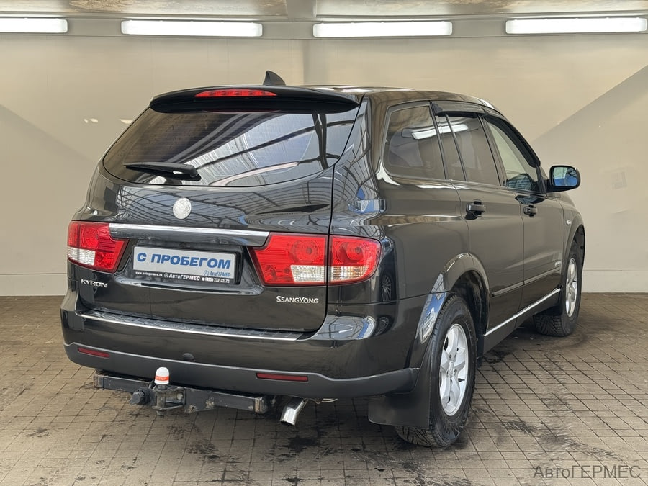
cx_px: 324
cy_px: 243
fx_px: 899
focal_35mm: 48
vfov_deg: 30.3
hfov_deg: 39.7
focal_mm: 6.76
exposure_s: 1/172
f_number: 1.78
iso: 64
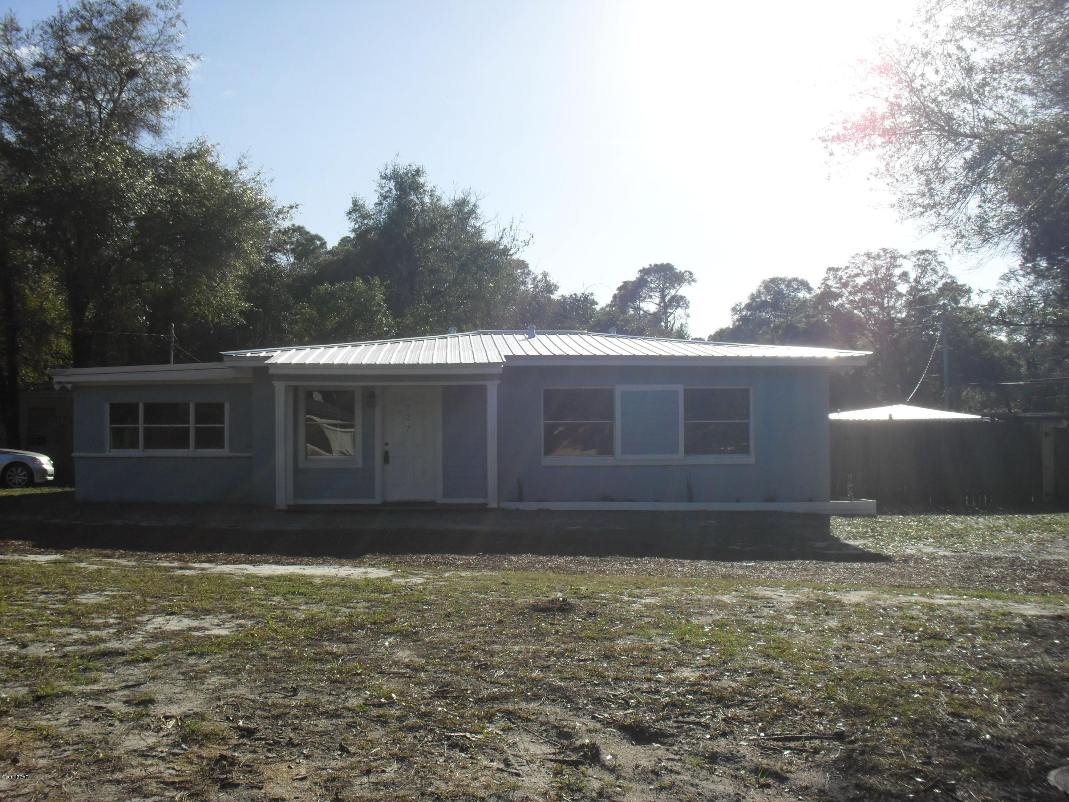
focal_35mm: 35
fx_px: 1081
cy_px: 401
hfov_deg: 52.6
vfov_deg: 40.7
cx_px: 534
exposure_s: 1/250
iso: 100
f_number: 8.4
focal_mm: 6.3
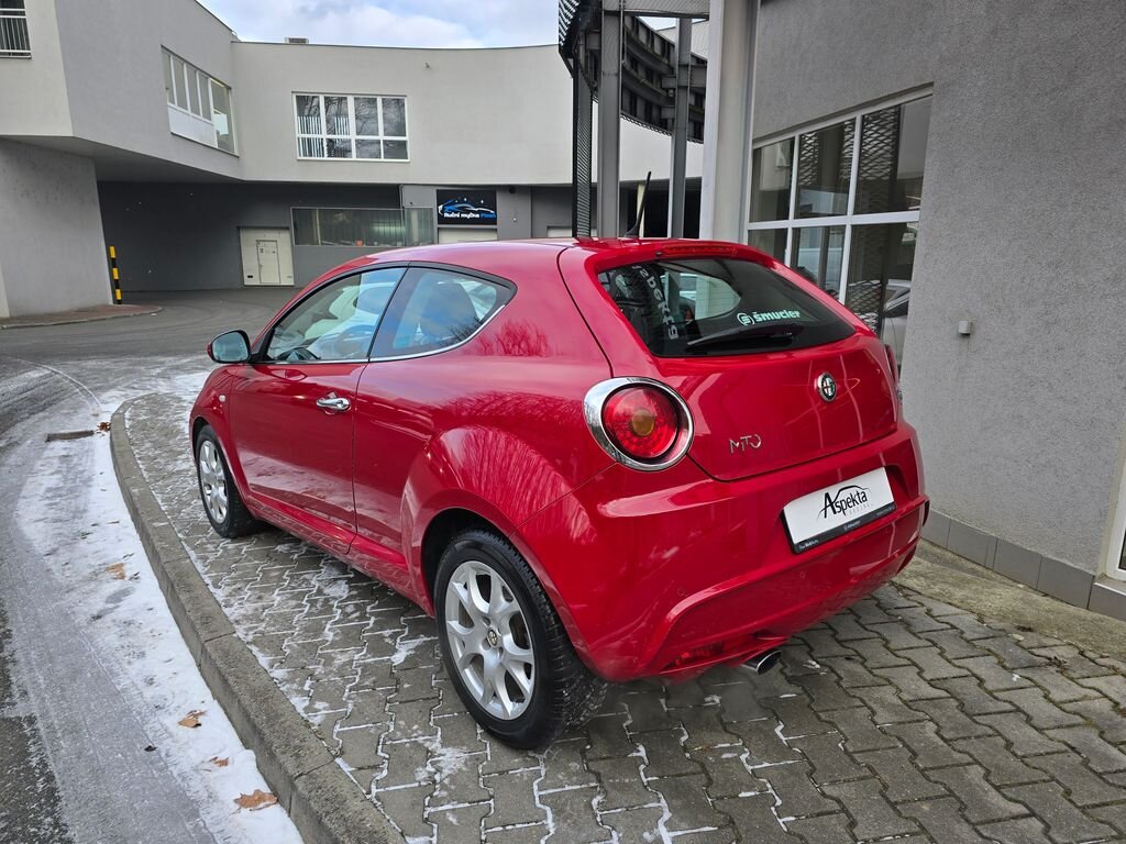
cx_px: 563
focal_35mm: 23
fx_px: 748
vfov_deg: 58.9
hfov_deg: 73.9
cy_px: 422
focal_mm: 6.3
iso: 12
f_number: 1.7
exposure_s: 1/184
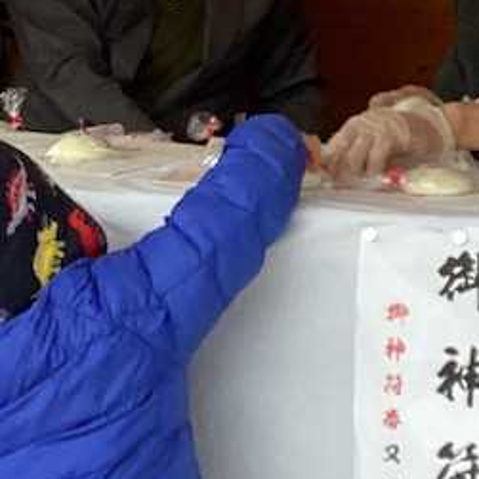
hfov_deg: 12.4
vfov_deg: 12.5
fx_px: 2192
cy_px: 227
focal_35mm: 140
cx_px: 61
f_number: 2.4
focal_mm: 3.3
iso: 80
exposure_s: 1/120
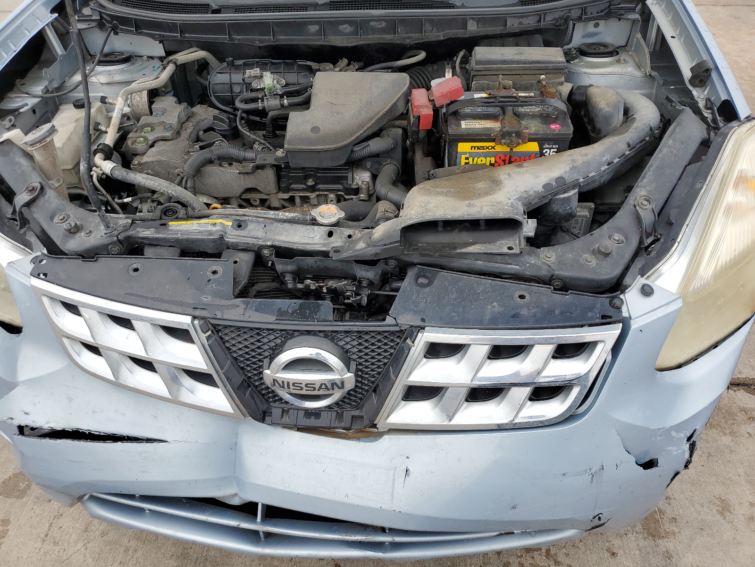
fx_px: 567
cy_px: 284
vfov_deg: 53.1
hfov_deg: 67.3
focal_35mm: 26
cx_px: 378
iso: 50
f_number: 1.5
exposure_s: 1/769
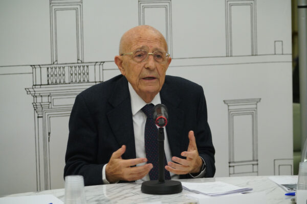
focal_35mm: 148
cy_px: 102
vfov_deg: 9.3
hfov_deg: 13.9
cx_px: 154
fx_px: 1262
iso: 8000
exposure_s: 1/125
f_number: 5.6
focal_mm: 148
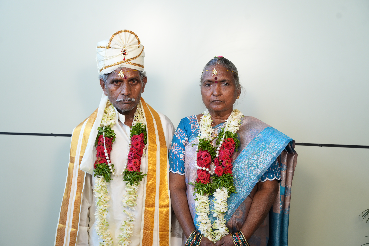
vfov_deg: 30.3
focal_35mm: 44
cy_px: 123
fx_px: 455
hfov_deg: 44.1
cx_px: 184
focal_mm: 44.4
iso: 500
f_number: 5
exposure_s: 1/160
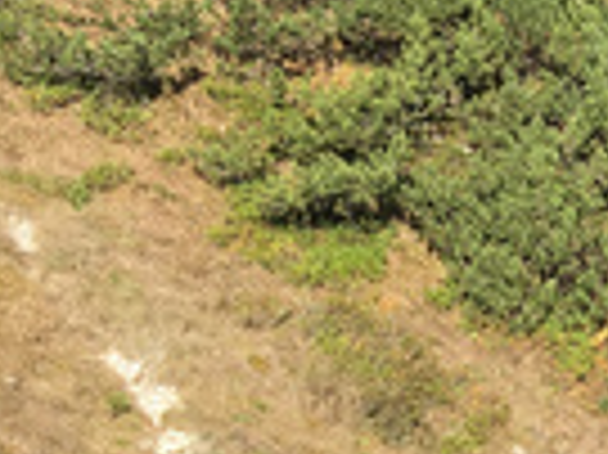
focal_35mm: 126
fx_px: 2211
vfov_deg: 11.3
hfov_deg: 13.3
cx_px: 1259
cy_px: 661
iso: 25
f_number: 2.2
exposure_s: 1/705
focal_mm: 4.15
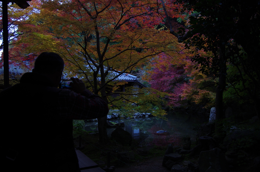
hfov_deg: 60.4
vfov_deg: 42.1
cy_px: 86
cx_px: 130
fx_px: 223
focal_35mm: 31
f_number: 5.6
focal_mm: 21
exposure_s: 1/200
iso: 400
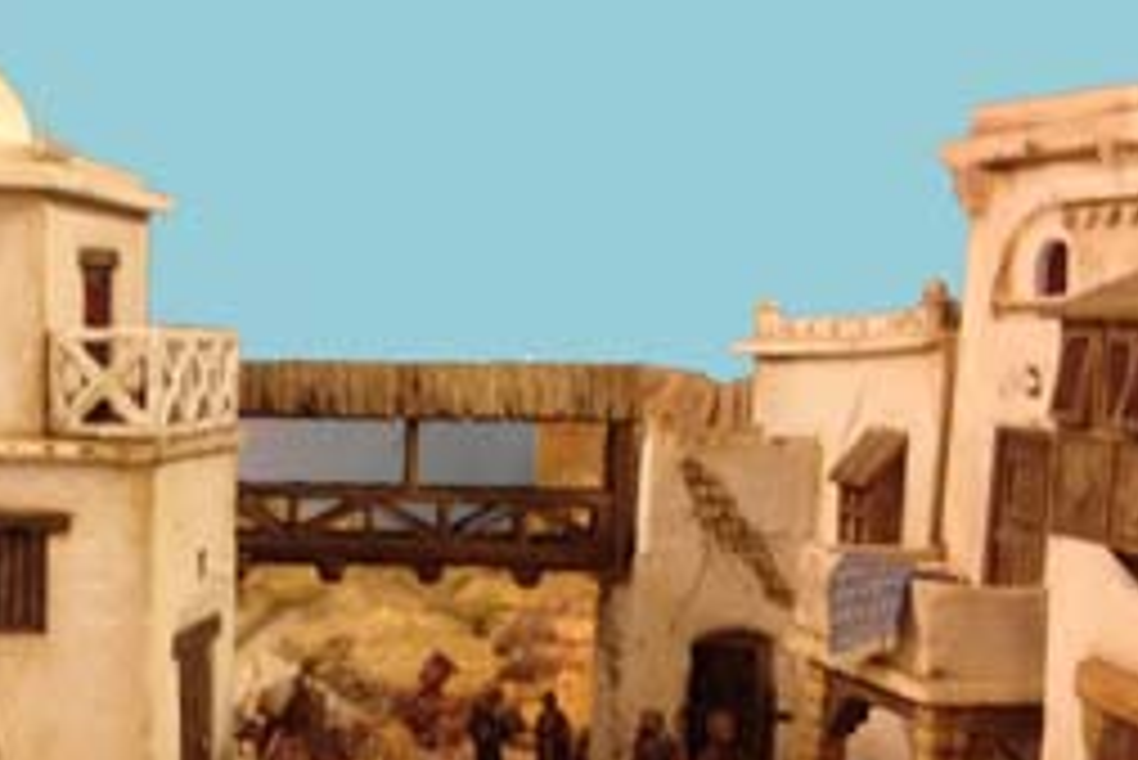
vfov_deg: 18.9
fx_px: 2277
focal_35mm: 72
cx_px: 139
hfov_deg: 27.2
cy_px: 461
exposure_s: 1/20
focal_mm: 4.28
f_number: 2.4
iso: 125
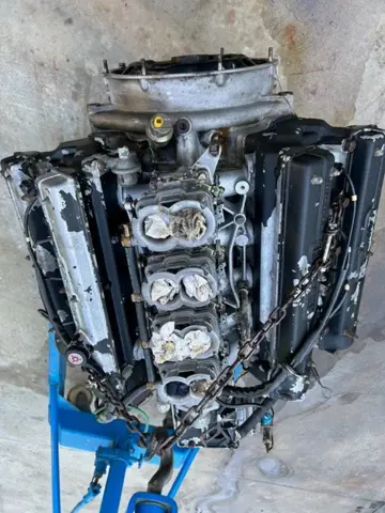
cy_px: 256
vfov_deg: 67.3
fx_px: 386
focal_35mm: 26
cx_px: 192
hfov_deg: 53.1
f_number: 1.5
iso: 40
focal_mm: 5.7
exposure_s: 1/153
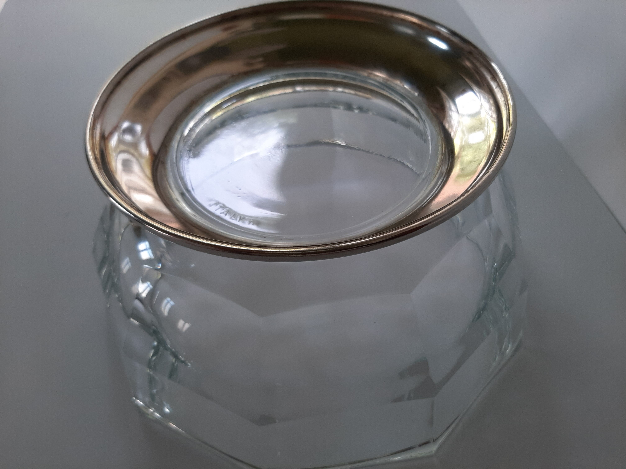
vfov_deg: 53.1
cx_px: 313
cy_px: 234
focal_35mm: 26
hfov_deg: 67.3
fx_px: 470
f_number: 1.7
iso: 64
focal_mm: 3.93
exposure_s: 1/100
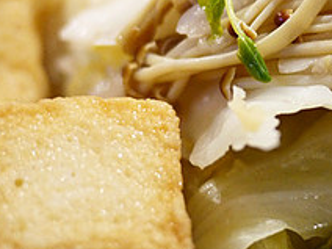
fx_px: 1084
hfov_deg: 17.2
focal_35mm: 113
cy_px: 111
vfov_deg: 13.1
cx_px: 285
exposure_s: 1/25
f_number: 1.7
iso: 800
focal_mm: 20
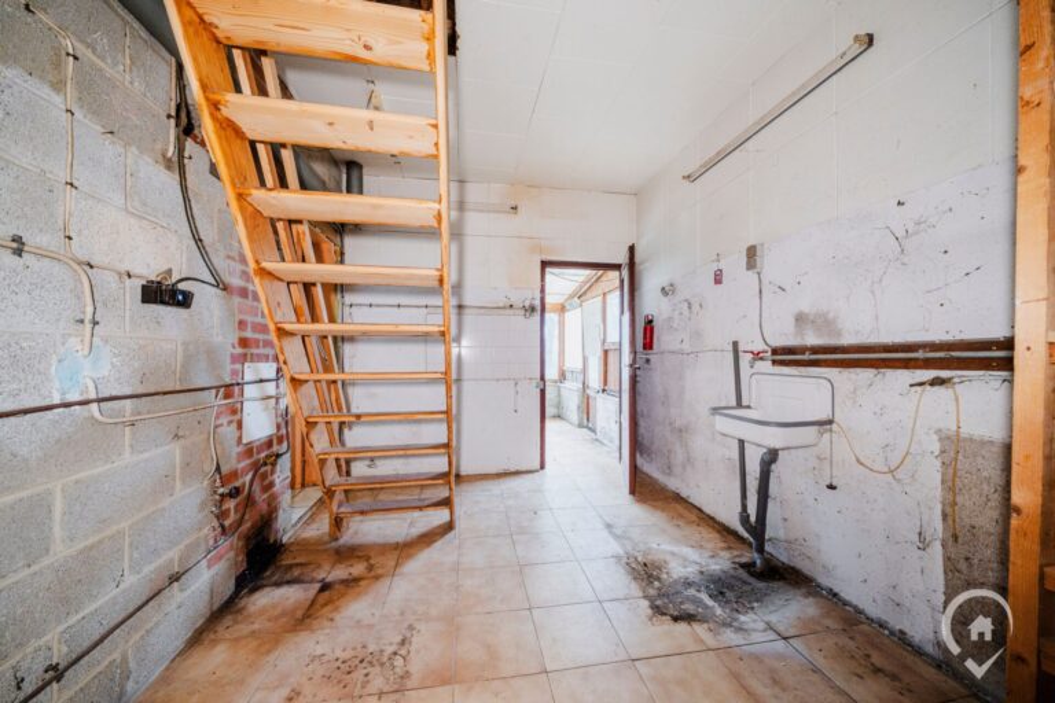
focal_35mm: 12
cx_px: 528
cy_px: 352
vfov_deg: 90.0
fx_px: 352
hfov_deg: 112.6
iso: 500
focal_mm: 12
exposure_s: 1/4
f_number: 7.1
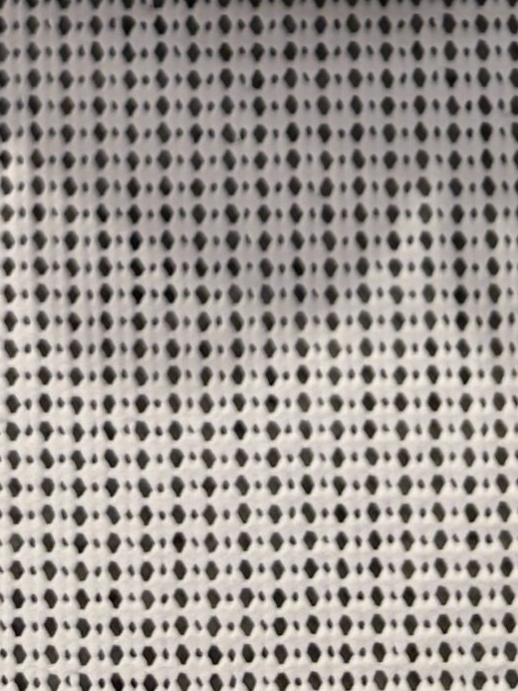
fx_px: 1915
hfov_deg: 15.2
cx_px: 508
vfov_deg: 17.4
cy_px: -480
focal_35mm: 96
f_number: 1.6
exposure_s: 1/60
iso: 160
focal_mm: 5.96
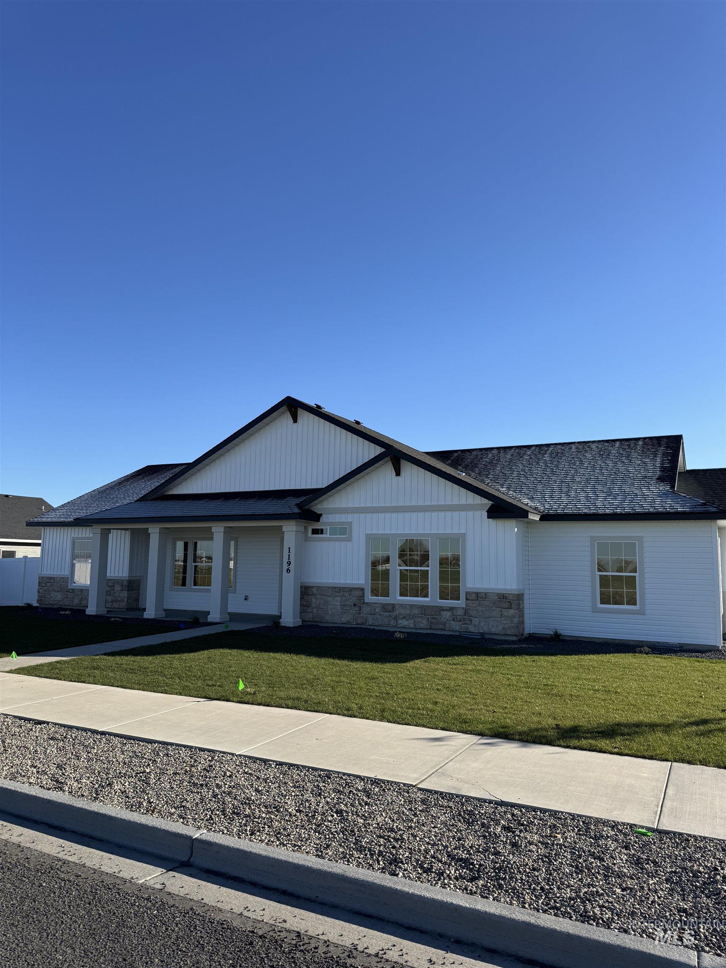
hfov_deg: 56.8
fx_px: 671
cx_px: 363
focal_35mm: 24
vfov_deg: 71.6
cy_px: 484
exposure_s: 1/3802
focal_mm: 6.76
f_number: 1.78
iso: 80
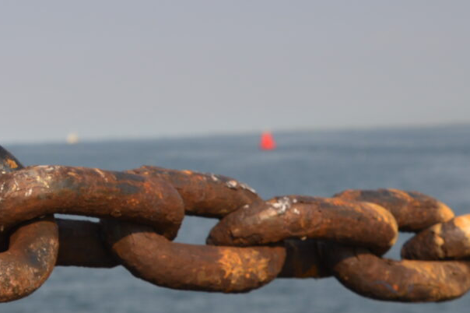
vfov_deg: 11.2
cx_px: -84
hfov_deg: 16.2
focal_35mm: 122
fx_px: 1592
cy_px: 173
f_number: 8
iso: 100
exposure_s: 1/250
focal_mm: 32
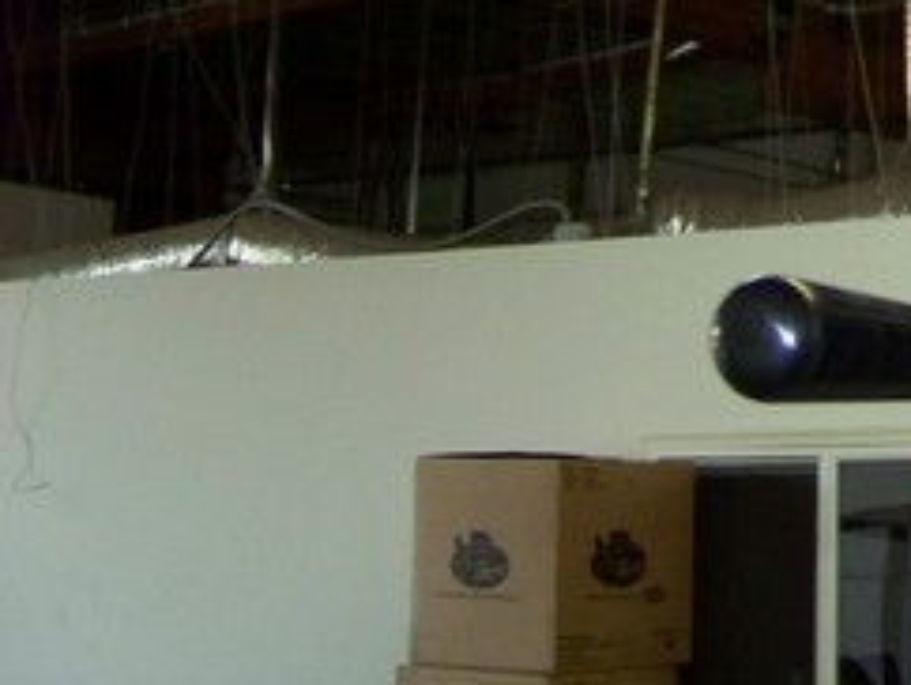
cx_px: 1314
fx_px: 2740
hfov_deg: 17.3
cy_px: 55
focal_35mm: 104
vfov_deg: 14.1
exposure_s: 1/30
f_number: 2.8
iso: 200
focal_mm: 5.85
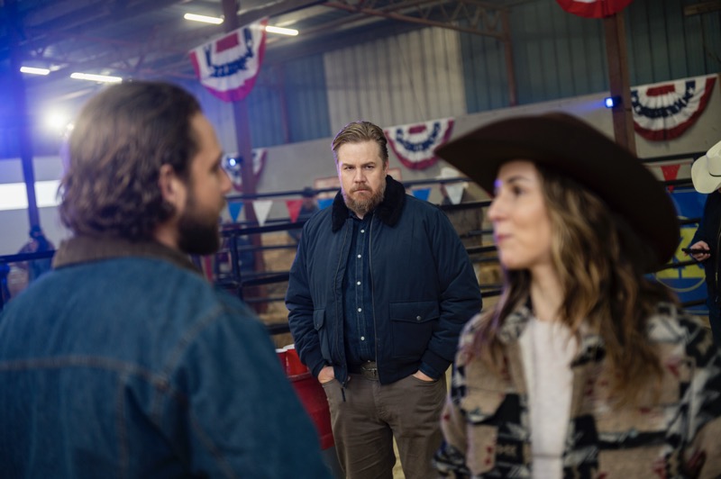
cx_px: 360
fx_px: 1121
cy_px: 240
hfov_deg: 35.7
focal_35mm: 56
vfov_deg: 24.2
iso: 800
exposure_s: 1/160
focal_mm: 56
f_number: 2.8
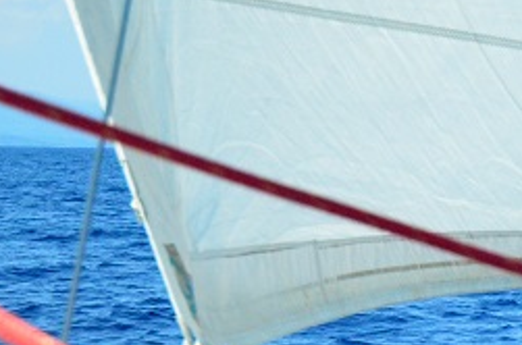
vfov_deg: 9.4
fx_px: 2068
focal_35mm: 143
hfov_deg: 13.7
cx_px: 719
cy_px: 465
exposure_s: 1/8000
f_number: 4
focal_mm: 24
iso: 1600
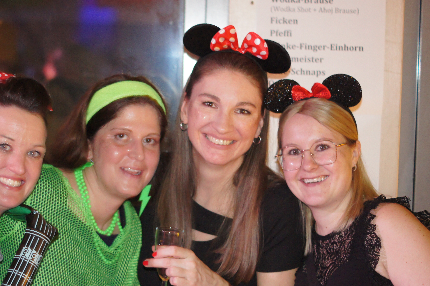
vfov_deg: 13.3
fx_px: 1229
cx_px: 153
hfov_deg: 19.8
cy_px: 174
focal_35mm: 103
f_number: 2
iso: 800
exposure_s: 1/10
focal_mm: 50
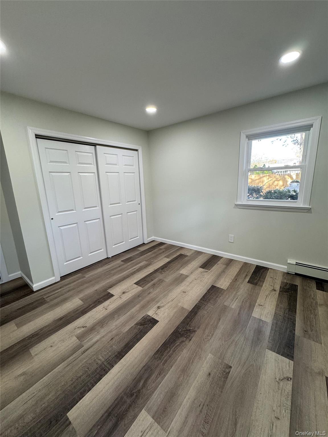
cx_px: 164
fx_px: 177
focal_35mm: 14
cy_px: 218
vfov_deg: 102.1
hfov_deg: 85.7
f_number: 2.2
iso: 200
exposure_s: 1/120
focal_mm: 2.22
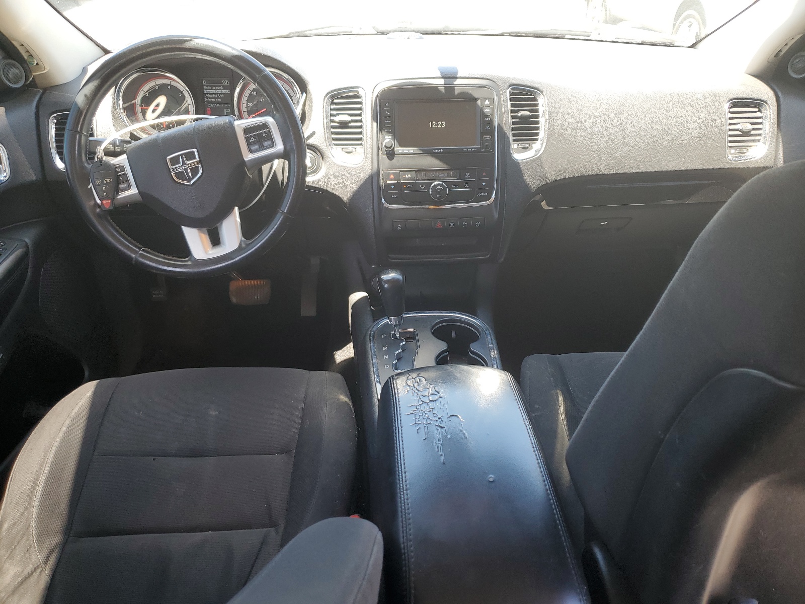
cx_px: 402
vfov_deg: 53.1
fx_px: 605
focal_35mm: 26
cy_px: 302
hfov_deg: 67.3
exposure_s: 1/120
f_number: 1.5
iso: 51
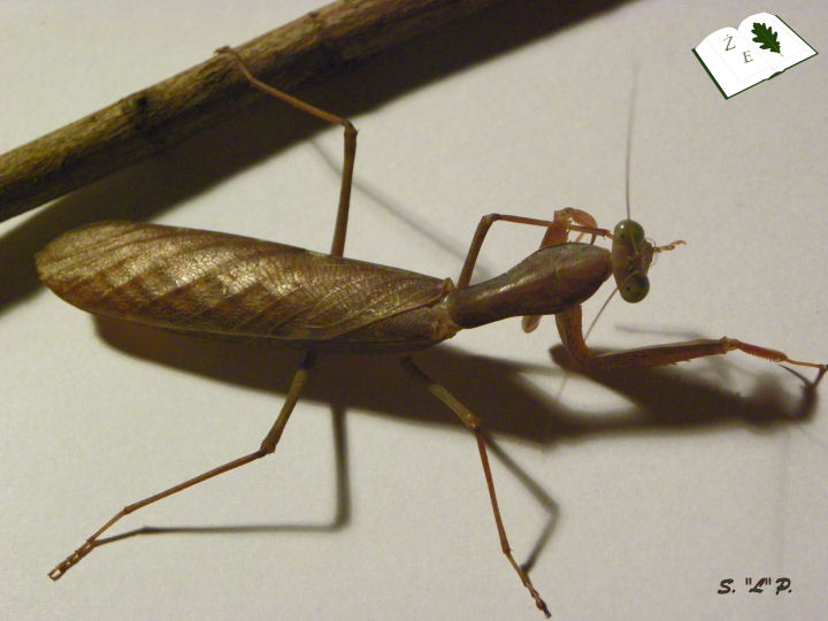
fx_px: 1914
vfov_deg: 18.4
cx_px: 414
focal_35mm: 80
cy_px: 310
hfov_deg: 24.4
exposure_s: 1/40
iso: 400
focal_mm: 14.2
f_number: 4
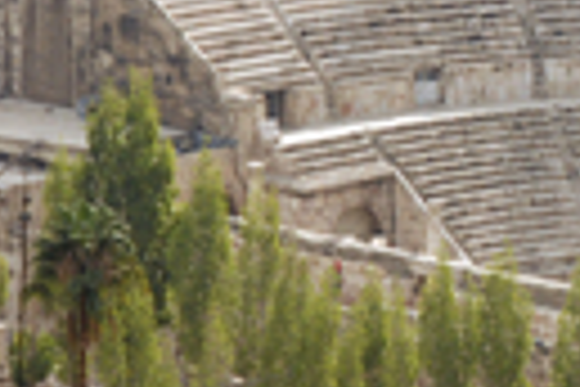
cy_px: 14
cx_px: 931
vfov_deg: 2.6
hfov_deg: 3.8
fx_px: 8630
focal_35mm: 536
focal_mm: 105
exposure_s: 1/500
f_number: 13
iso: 320
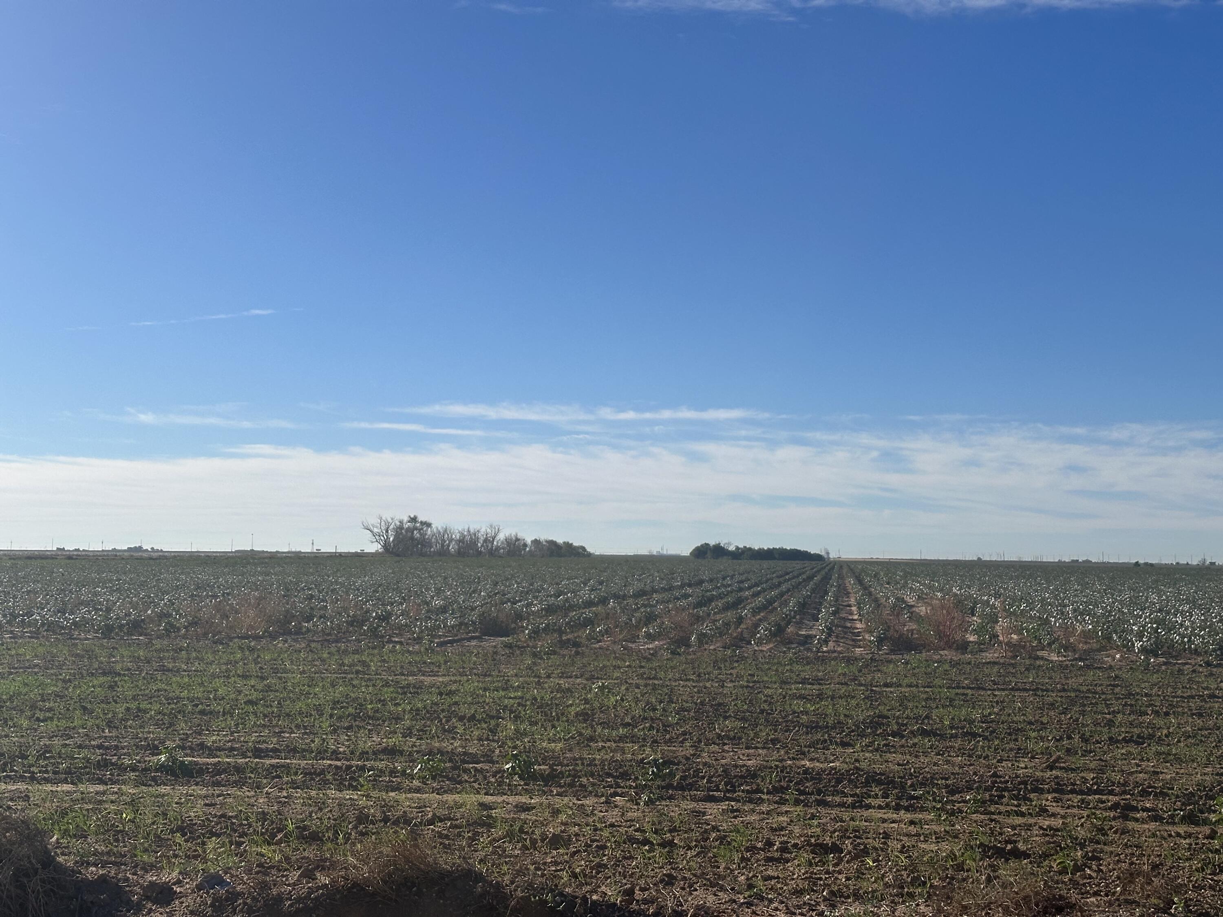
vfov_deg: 30.3
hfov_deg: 39.7
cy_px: 458
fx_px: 1696
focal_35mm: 48
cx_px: 612
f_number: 1.78
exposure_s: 1/7092
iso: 64
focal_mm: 6.86
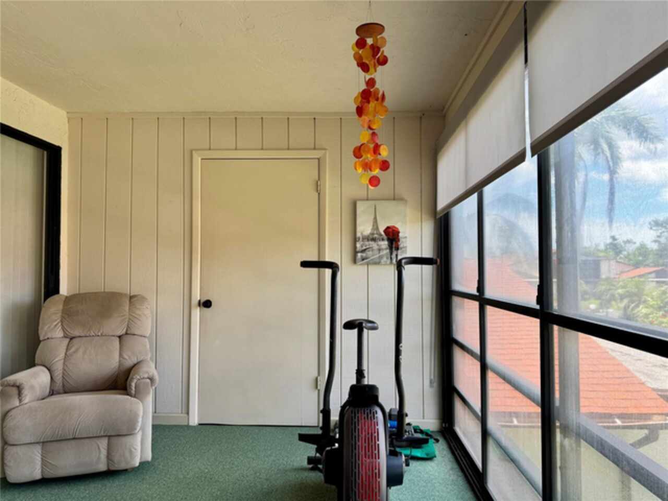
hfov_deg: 71.6
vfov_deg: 56.8
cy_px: 250
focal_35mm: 24
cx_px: 334
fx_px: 463
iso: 100
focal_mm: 6.76
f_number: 1.78
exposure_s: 1/171
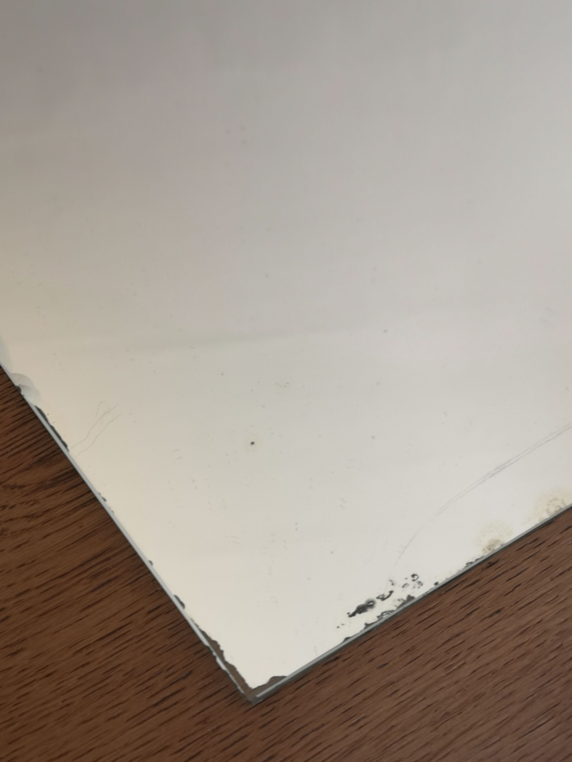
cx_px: 286
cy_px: 381
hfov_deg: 28.6
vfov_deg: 37.5
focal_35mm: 51
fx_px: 1124
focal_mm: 5.58
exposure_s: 1/90
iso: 80
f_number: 4
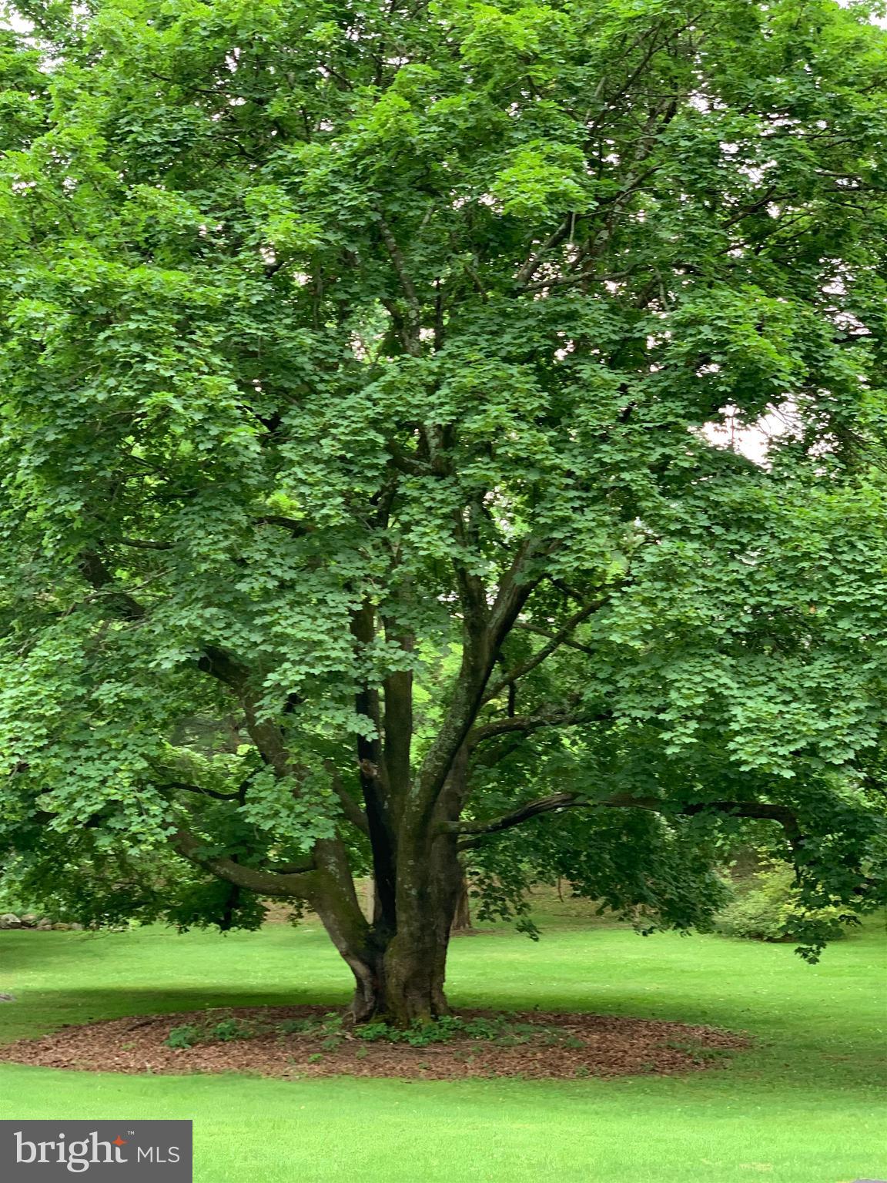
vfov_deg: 36.8
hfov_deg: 28.0
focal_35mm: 52
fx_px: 1777
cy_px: 592
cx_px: 444
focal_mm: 6
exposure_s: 1/122
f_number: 2.4
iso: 100
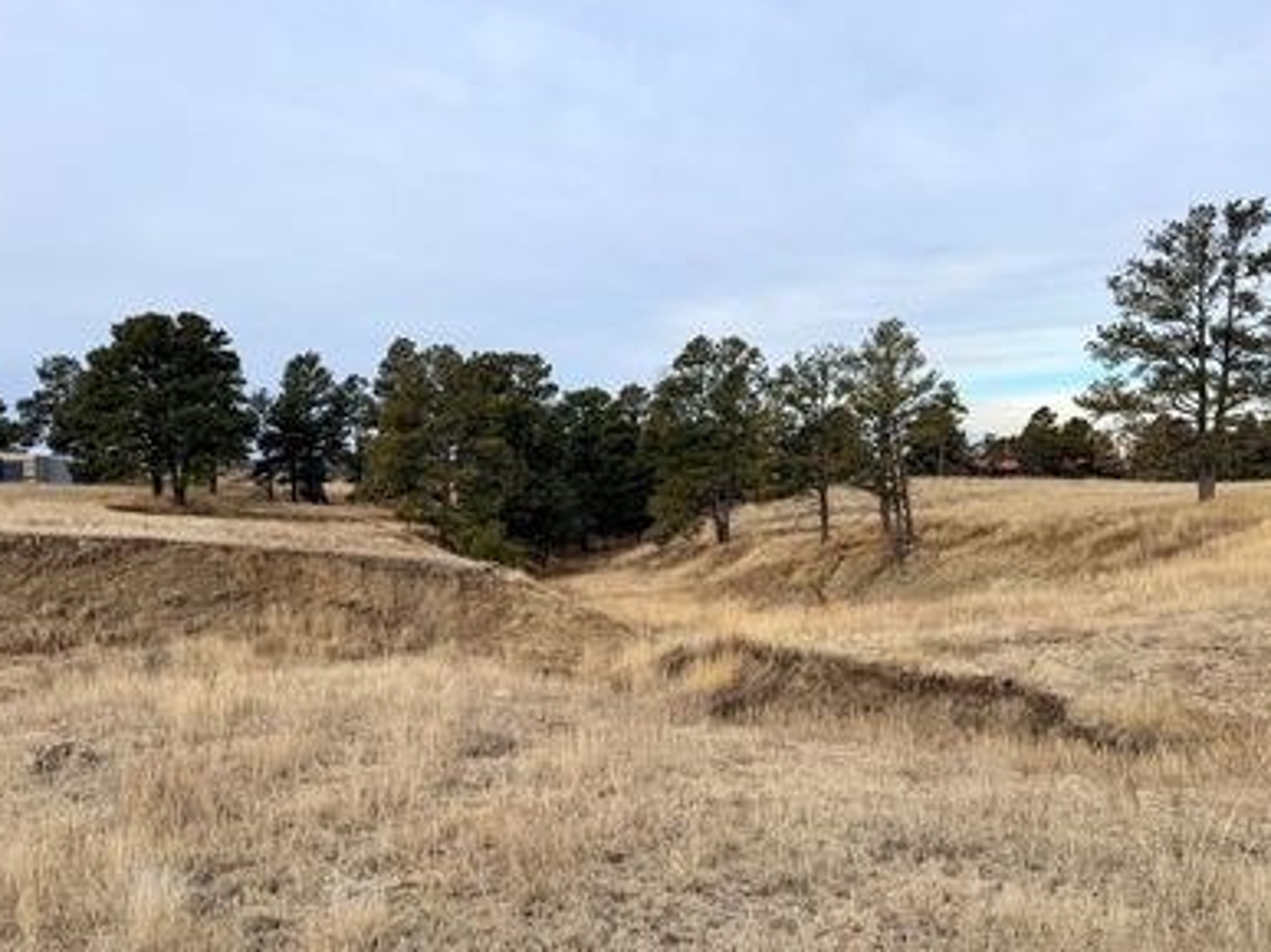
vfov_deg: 45.3
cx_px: 614
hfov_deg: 58.4
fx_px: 1138
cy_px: 543
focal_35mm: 31
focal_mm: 6.76
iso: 80
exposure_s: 1/1901
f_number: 1.78
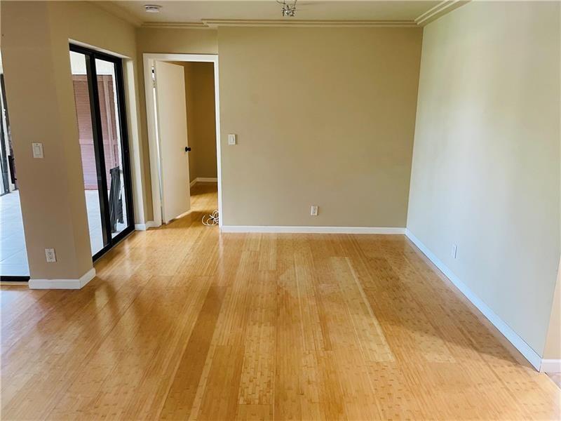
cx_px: 280
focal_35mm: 26
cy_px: 210
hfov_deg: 67.3
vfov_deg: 53.1
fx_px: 421
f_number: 1.6
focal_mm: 4.2
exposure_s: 1/60
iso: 250
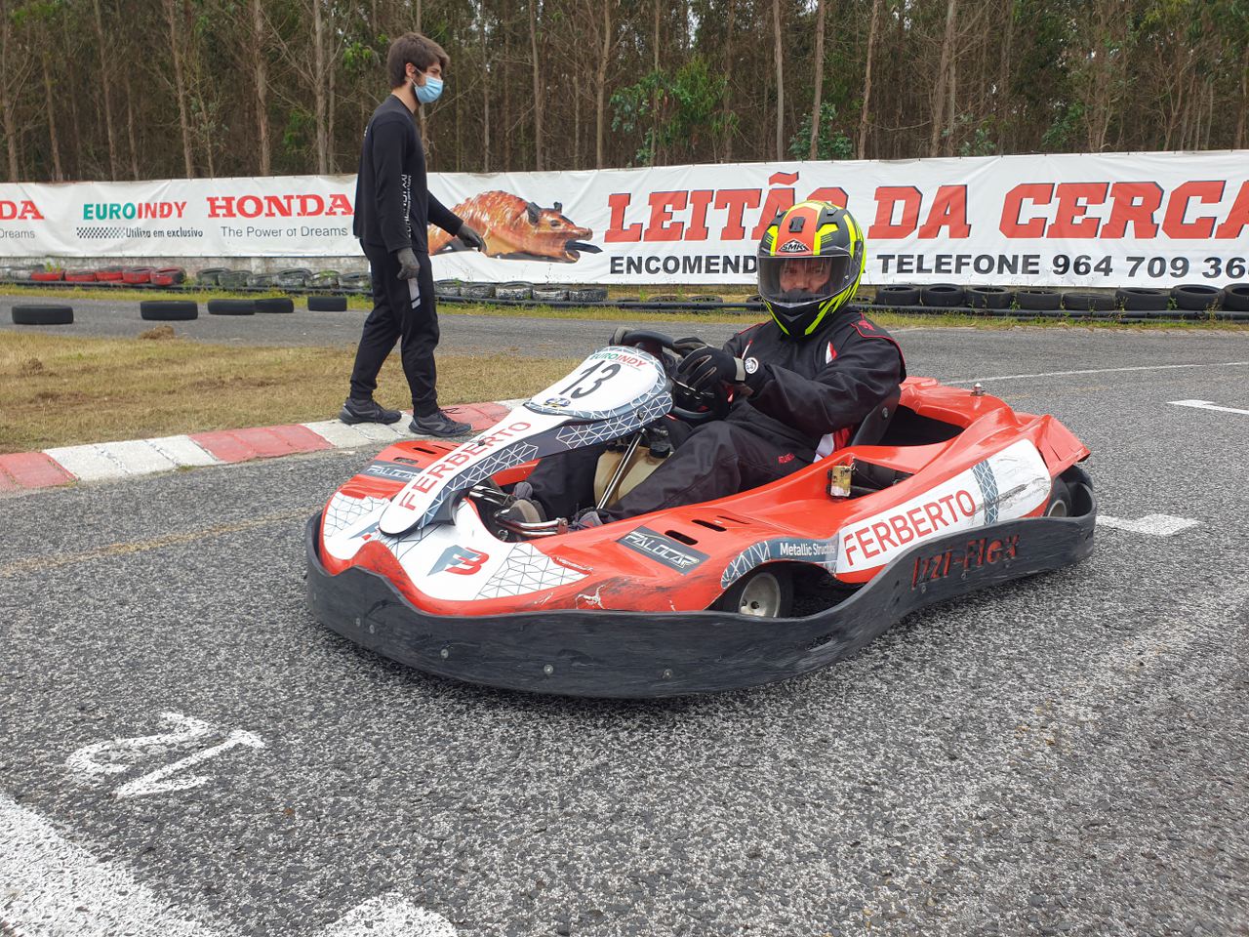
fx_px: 938
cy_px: 468
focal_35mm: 26
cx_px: 624
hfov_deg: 67.3
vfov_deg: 53.1
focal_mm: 4.3
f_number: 2.4
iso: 50
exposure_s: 1/406
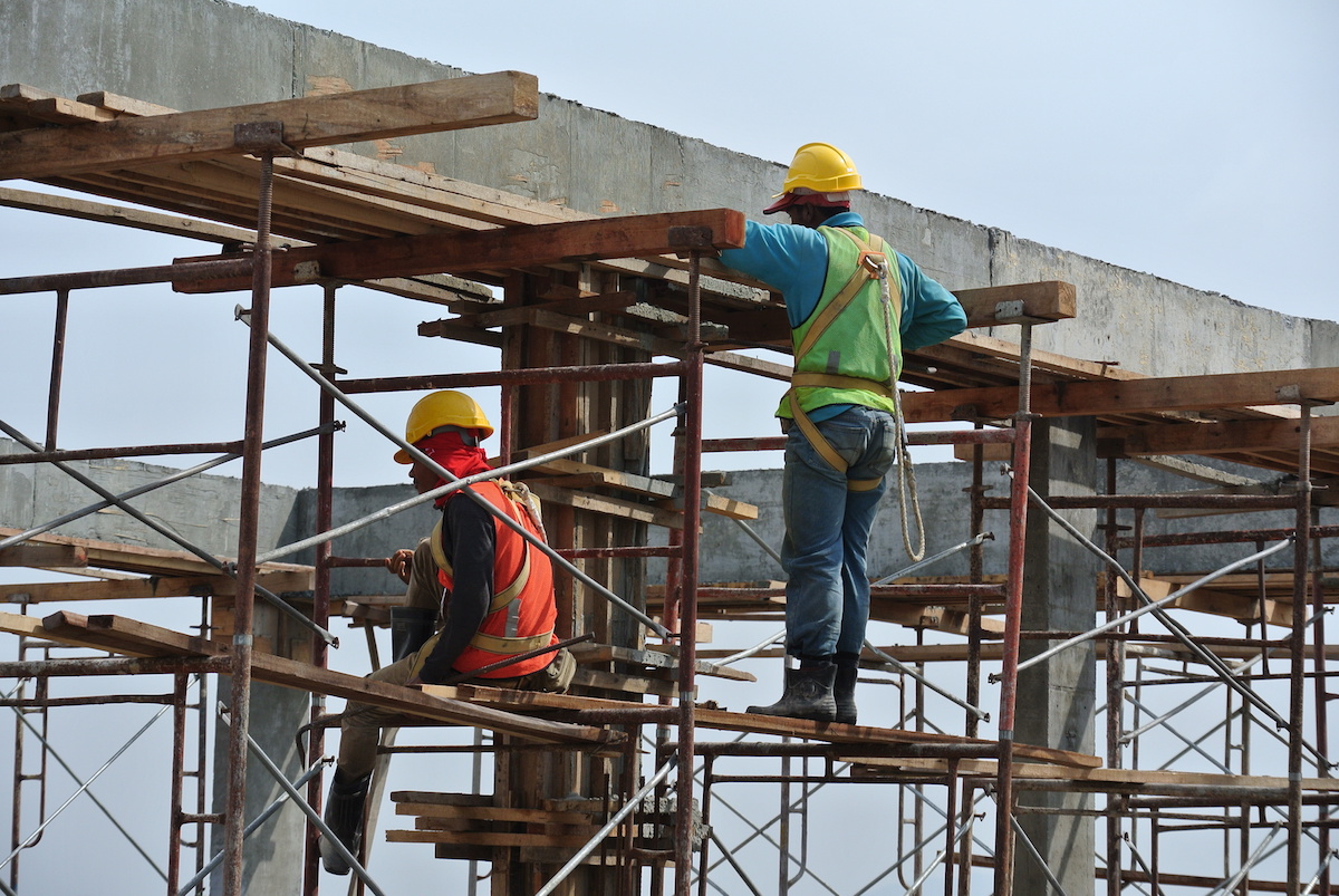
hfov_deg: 16.6
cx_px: 670
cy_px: 448
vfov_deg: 11.2
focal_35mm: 123
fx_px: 4580
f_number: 4.5
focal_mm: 45.9
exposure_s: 1/640
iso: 100
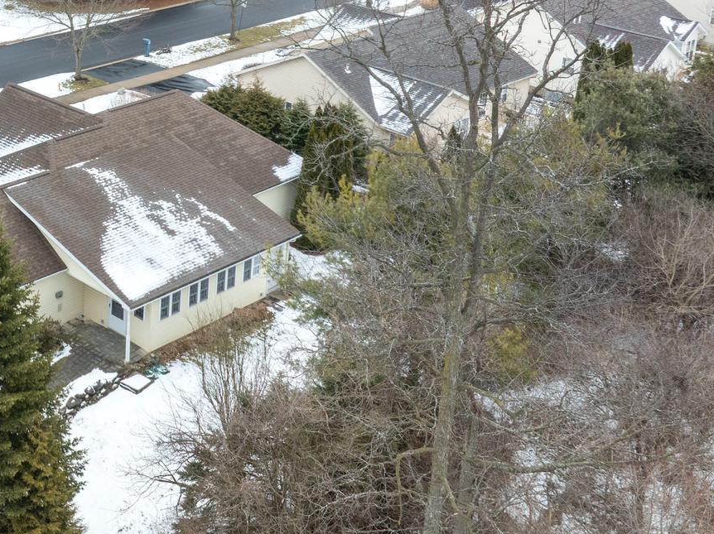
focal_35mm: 57
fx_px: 1175
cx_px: -22
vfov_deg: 24.6
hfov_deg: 31.0
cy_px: 12
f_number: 7.1
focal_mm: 12.29
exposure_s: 1/80
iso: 100
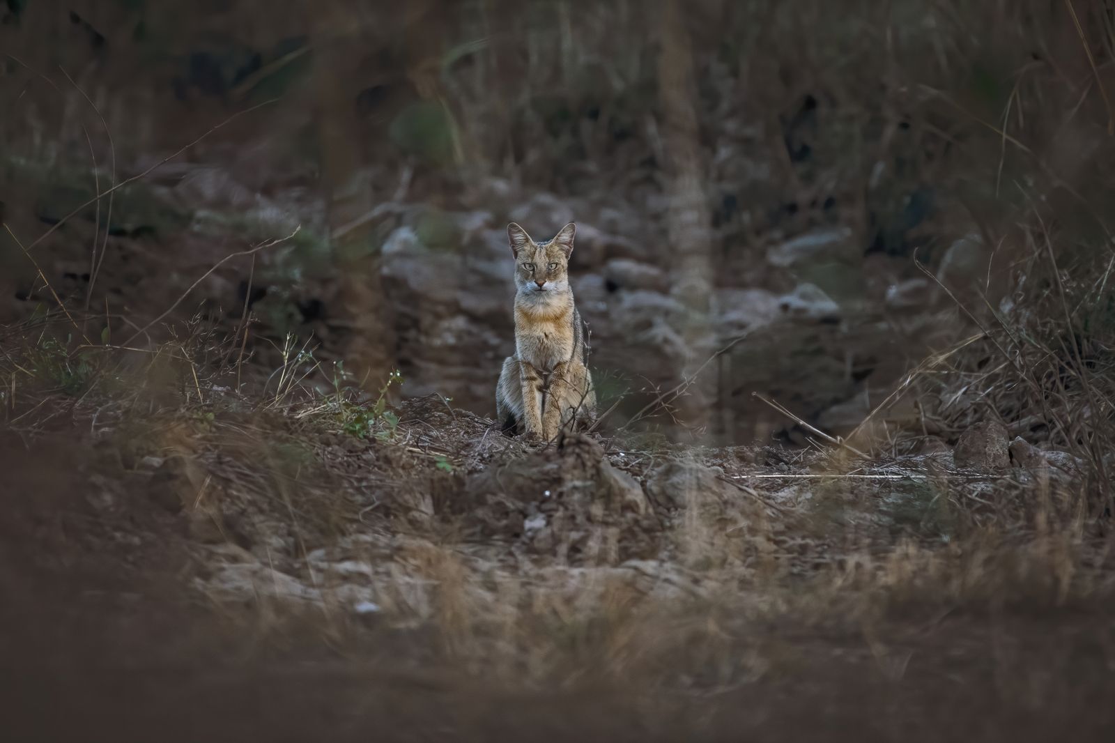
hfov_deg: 2.8
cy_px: 372
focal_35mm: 750
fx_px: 23223
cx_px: 558
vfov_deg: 1.8
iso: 1600
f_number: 5.6
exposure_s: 1/400
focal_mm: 500
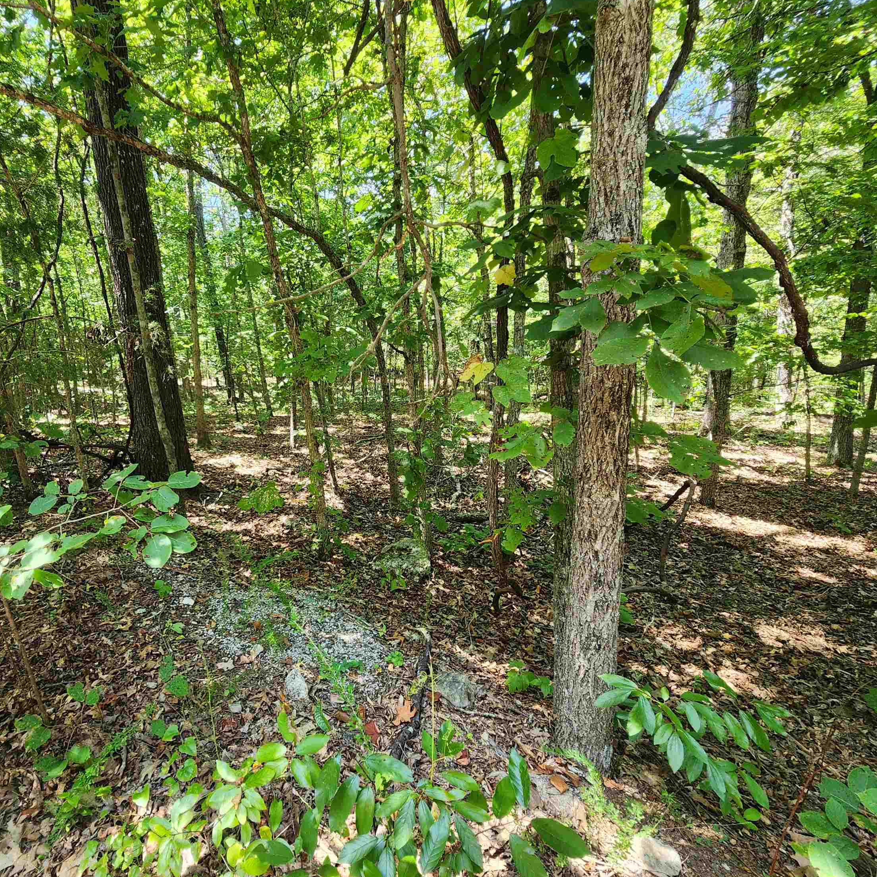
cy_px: 440
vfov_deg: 87.4
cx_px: 292
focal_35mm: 16
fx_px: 459
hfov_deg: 84.4
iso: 80
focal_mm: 2.2
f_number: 2.2
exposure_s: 1/120
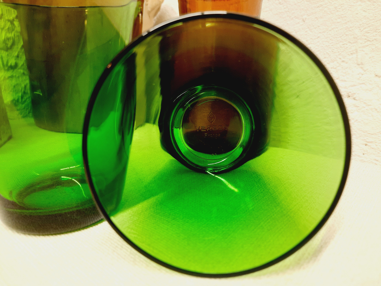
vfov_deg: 54.9
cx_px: 190
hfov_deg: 69.4
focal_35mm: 25
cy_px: 143
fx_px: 275
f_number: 2
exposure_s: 1/33
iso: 64
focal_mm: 4.6
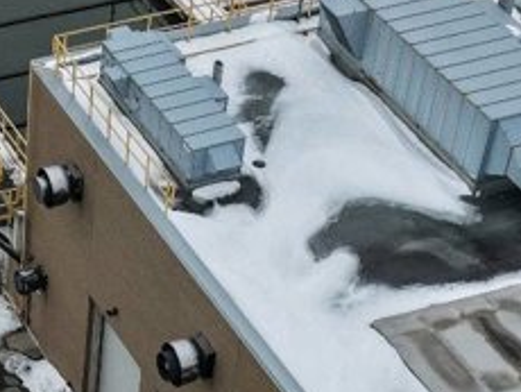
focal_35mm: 125
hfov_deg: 15.3
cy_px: 480
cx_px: -77
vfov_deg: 11.6
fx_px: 1883
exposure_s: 1/4000
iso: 260
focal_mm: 8.67
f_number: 1.8
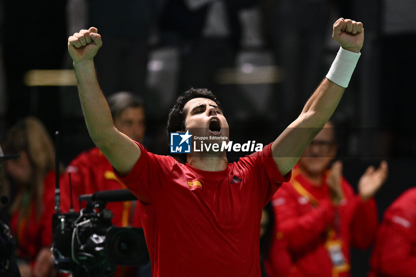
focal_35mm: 300
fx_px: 3465
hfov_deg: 6.9
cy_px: 138
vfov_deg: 4.6
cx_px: 208
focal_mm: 300
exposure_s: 1/1600
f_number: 3.2
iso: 2500
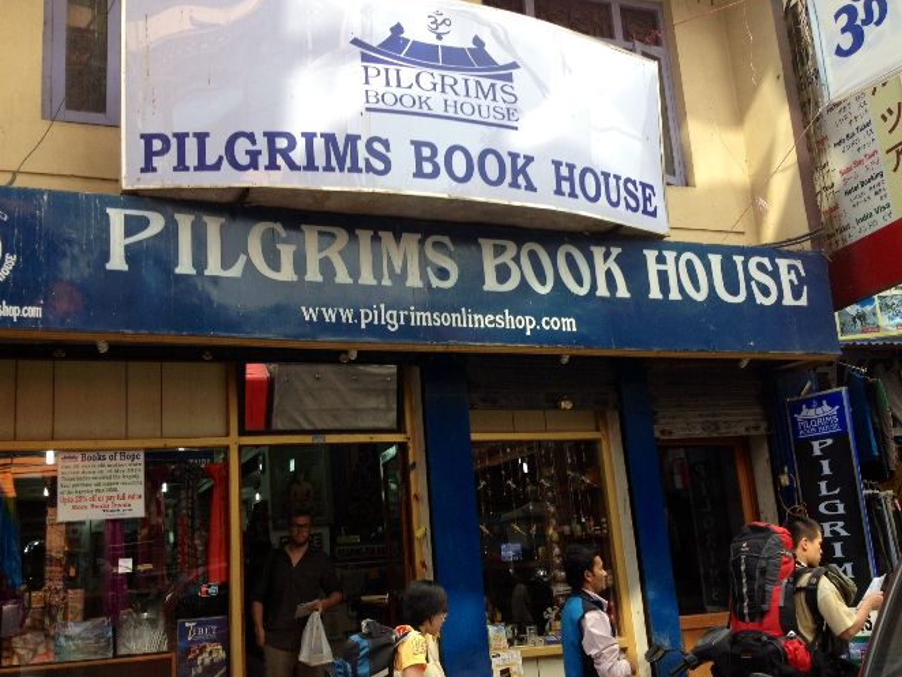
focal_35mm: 39
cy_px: 366
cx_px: 437
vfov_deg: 36.8
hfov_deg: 47.8
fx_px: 1017
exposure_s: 1/194
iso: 50
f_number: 2.4
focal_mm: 4.28
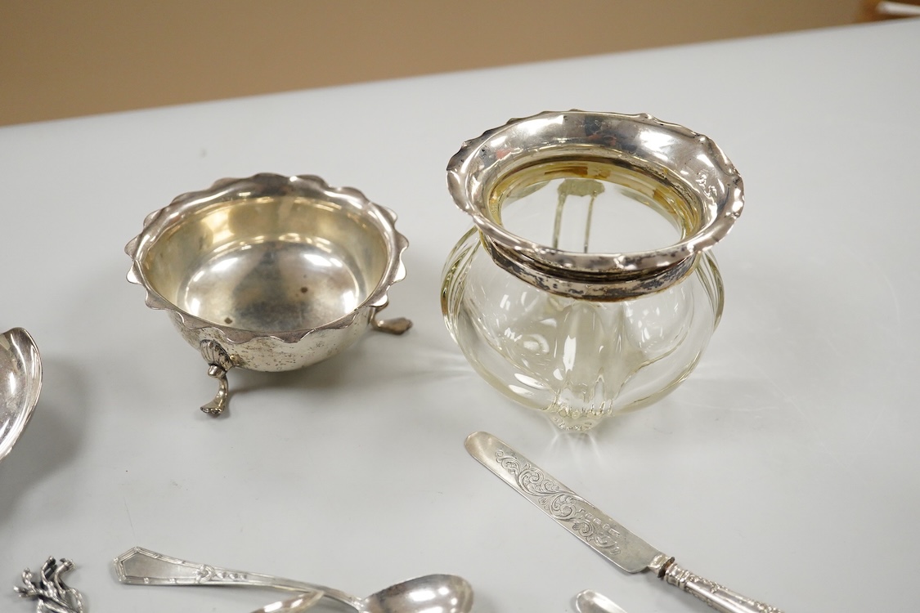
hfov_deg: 43.6
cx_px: 460
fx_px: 1150
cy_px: 306
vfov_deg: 29.9
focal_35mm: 45
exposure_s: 1/640
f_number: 3.5
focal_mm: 30
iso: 2500
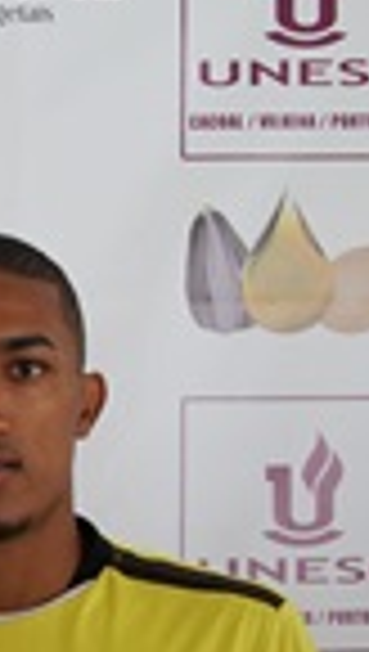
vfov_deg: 20.2
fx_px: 1802
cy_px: 576
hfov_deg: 10.8
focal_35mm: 104
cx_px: -333
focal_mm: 24
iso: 1000
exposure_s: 1/160
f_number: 4
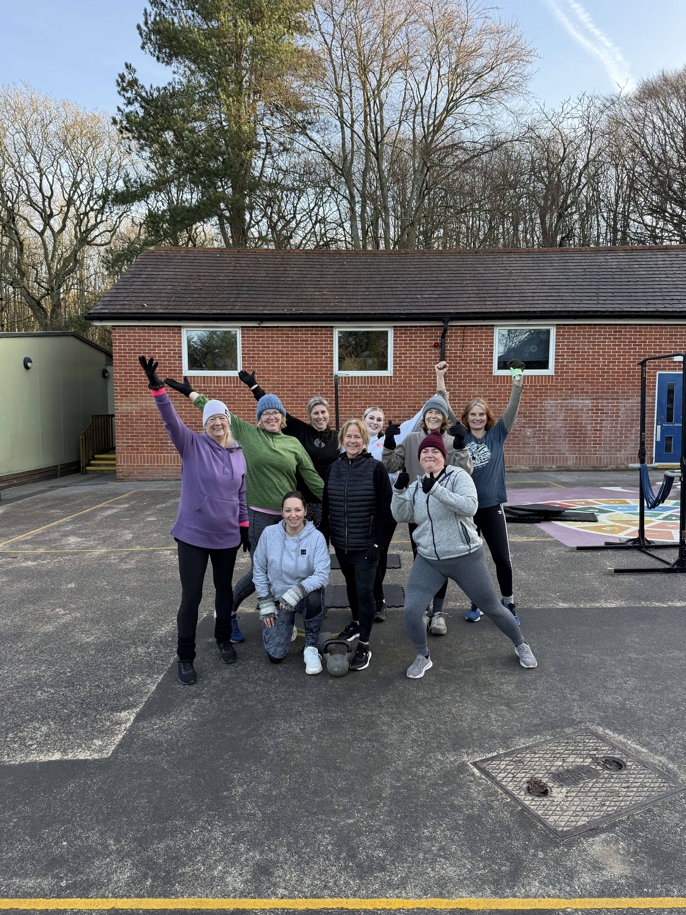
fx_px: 634
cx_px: 343
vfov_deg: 71.6
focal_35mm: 24
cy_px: 458
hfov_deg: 56.8
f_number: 1.78
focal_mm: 6.76
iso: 100
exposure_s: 1/453
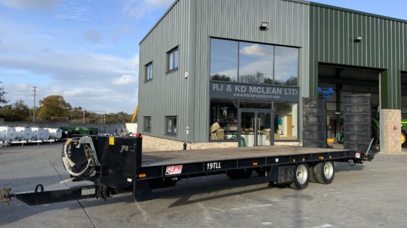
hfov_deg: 61.0
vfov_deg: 36.6
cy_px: 103
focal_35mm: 32
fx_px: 345
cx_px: 202
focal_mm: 3
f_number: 1.8
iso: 16
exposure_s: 1/1076
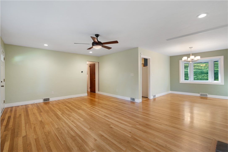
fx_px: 101
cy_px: 76
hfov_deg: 96.7
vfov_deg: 73.7
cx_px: 114
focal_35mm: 16
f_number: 2.8
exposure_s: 1/30
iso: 800
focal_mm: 16
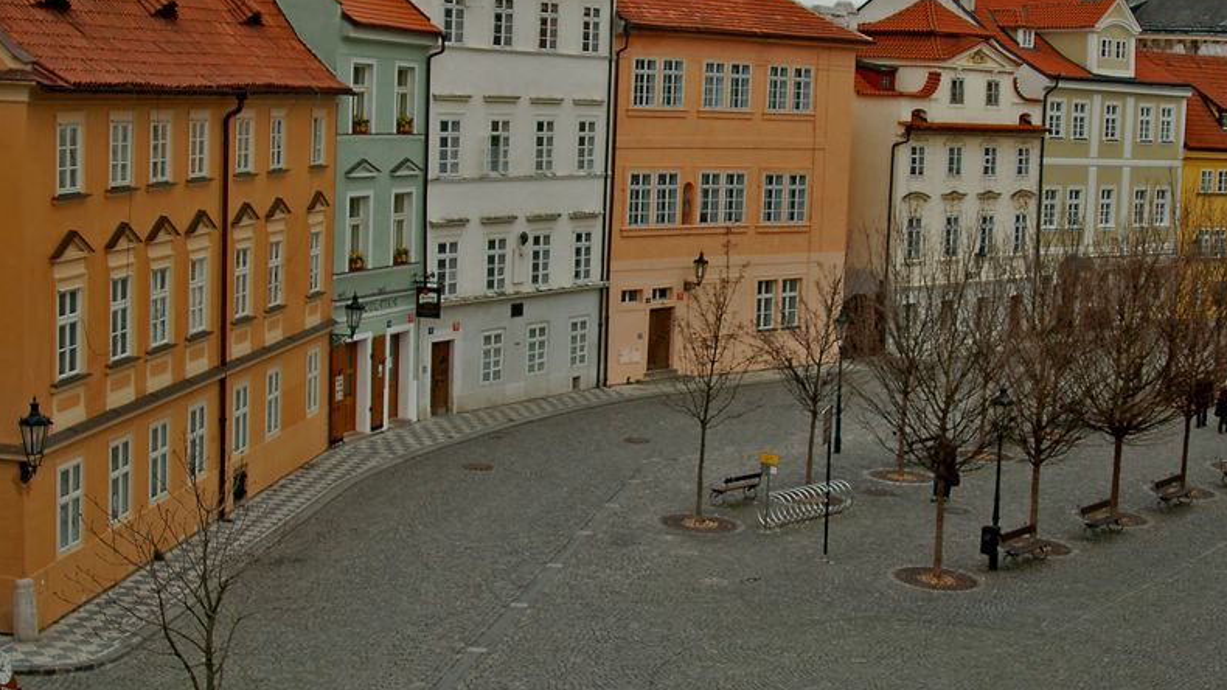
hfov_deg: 36.5
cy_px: 263
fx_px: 1854
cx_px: 742
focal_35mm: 57
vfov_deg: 21.0
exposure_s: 1/400
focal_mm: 28
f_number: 6.3
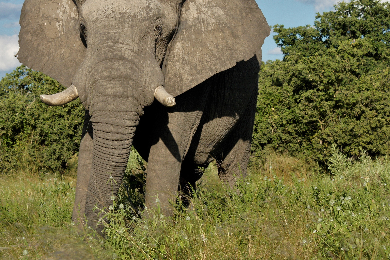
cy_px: 91
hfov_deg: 13.5
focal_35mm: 152
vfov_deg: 9.0
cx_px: 144
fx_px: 1642
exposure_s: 1/640
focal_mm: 75
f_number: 11
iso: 400
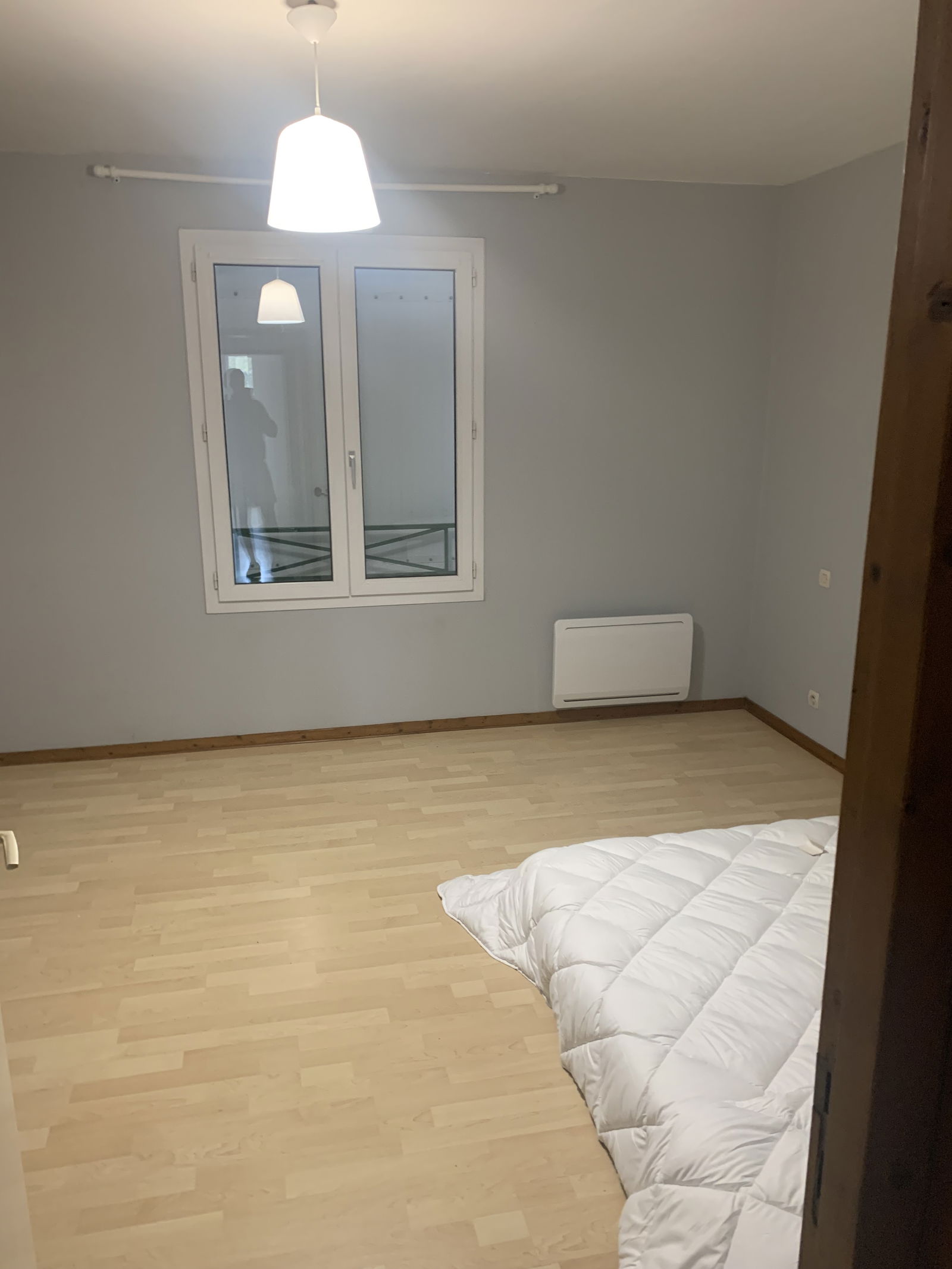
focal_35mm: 26
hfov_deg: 53.1
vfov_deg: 67.3
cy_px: 634
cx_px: 476
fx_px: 953
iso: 250
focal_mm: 4.25
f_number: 1.8
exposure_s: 1/60
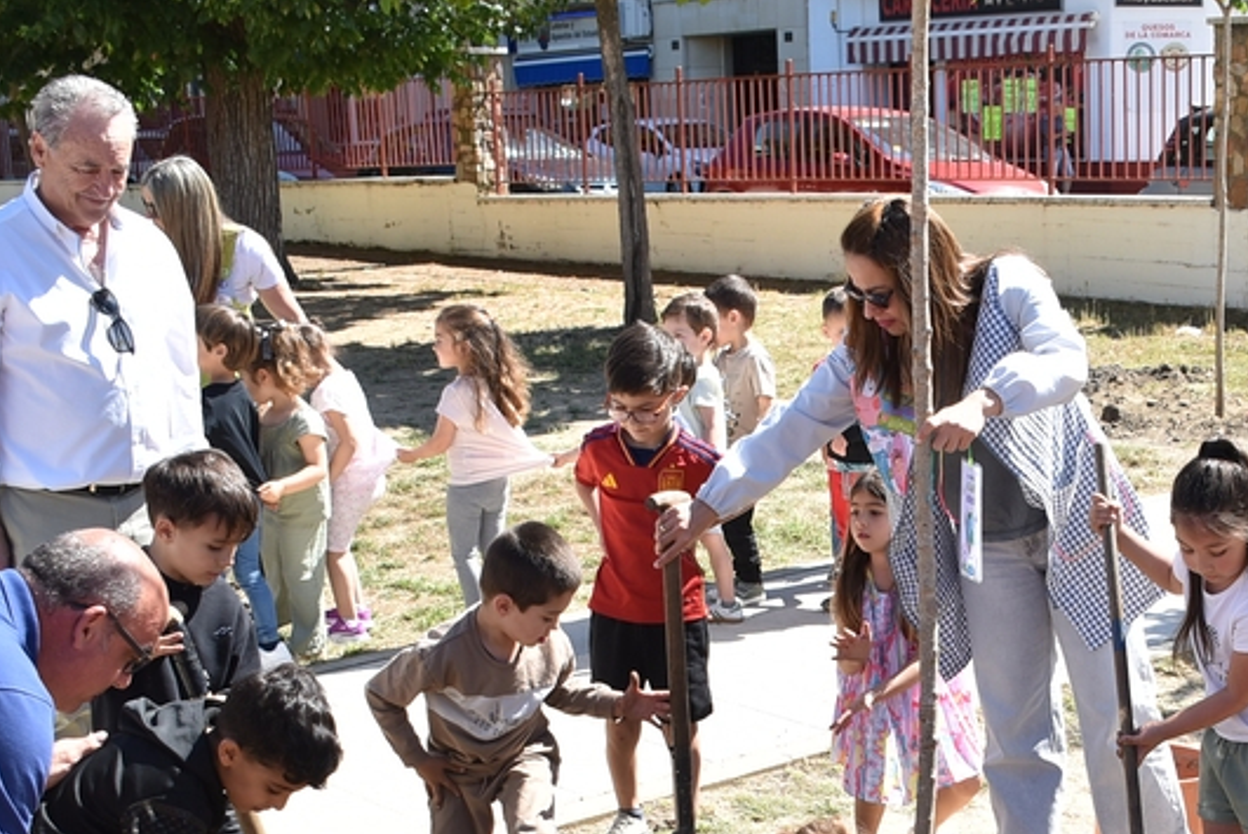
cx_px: 1006
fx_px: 2116
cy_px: 841
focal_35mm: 61
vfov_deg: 21.5
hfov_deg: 31.9
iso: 100
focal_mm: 18
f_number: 3.5
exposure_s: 1/400
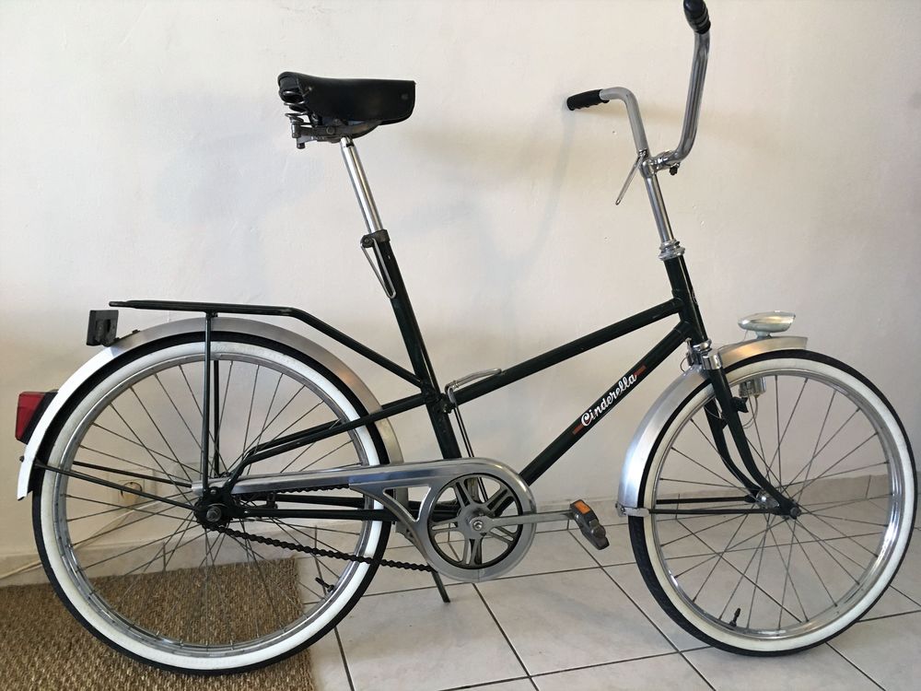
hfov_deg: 61.7
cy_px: 346
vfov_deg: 48.2
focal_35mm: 29
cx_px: 460
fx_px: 772
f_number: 2.2
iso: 160
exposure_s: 1/33
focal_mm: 4.15
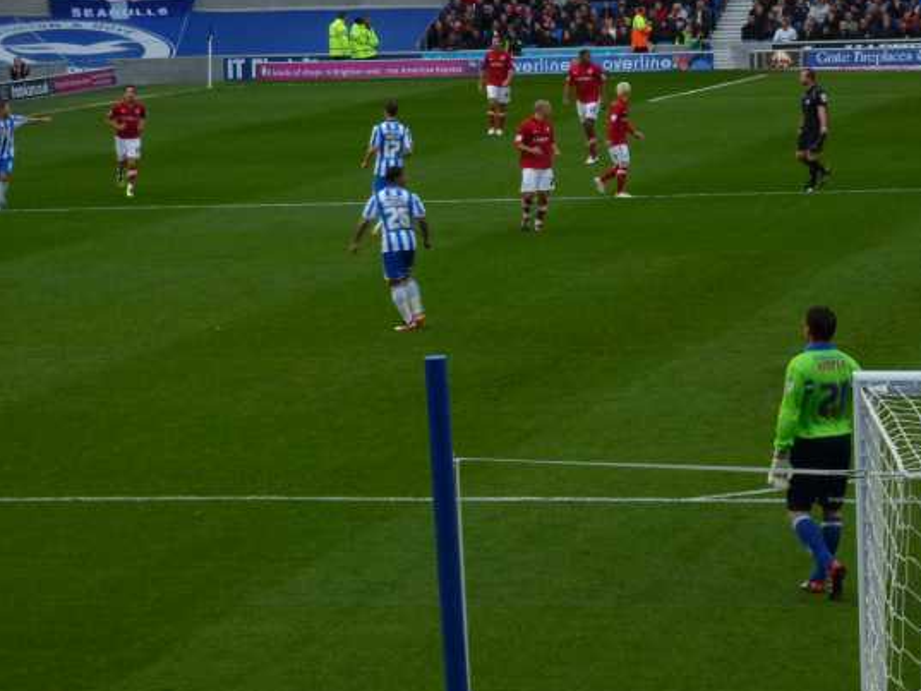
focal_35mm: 195
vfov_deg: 7.6
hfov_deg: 10.1
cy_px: 243
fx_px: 5189
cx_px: 288
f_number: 5.2
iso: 160
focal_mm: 23.4
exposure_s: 1/60
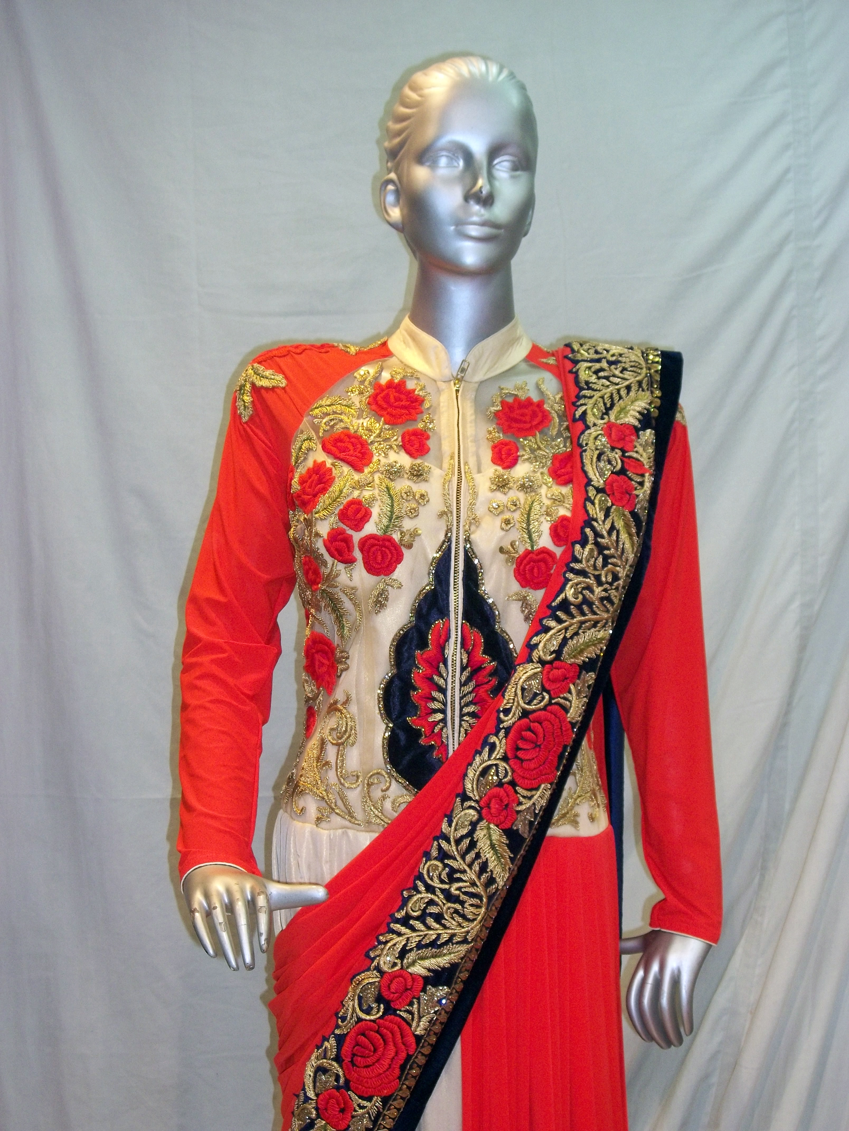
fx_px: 1602
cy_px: 566
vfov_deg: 38.9
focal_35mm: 49
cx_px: 424
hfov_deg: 29.7
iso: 160
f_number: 3.6
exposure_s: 1/40
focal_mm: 8.8
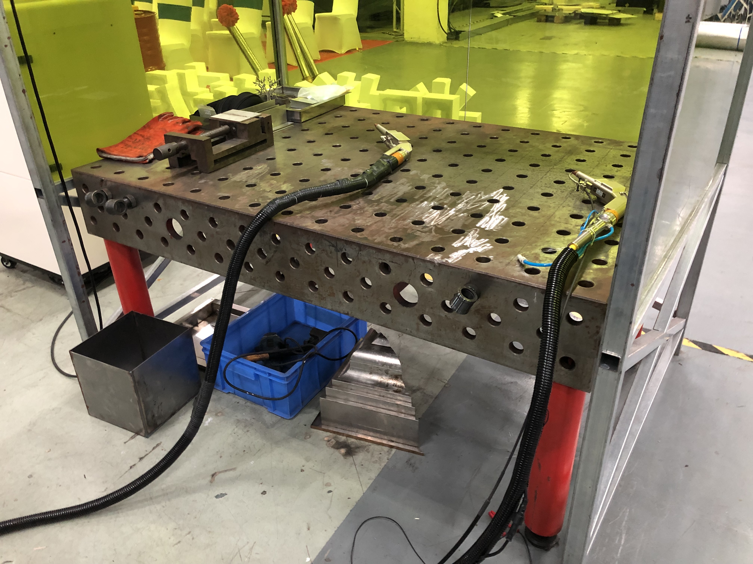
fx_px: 609
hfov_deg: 63.4
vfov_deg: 49.7
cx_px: 376
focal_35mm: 28
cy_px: 282
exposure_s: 1/8
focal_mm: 4
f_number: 1.8
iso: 80
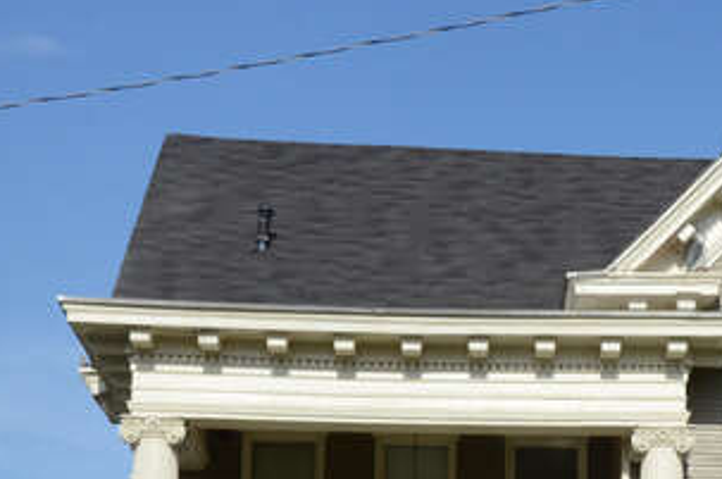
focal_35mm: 111
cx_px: 677
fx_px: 2223
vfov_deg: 12.1
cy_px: 510
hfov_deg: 18.1
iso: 800
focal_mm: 28
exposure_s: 1/1250
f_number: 11
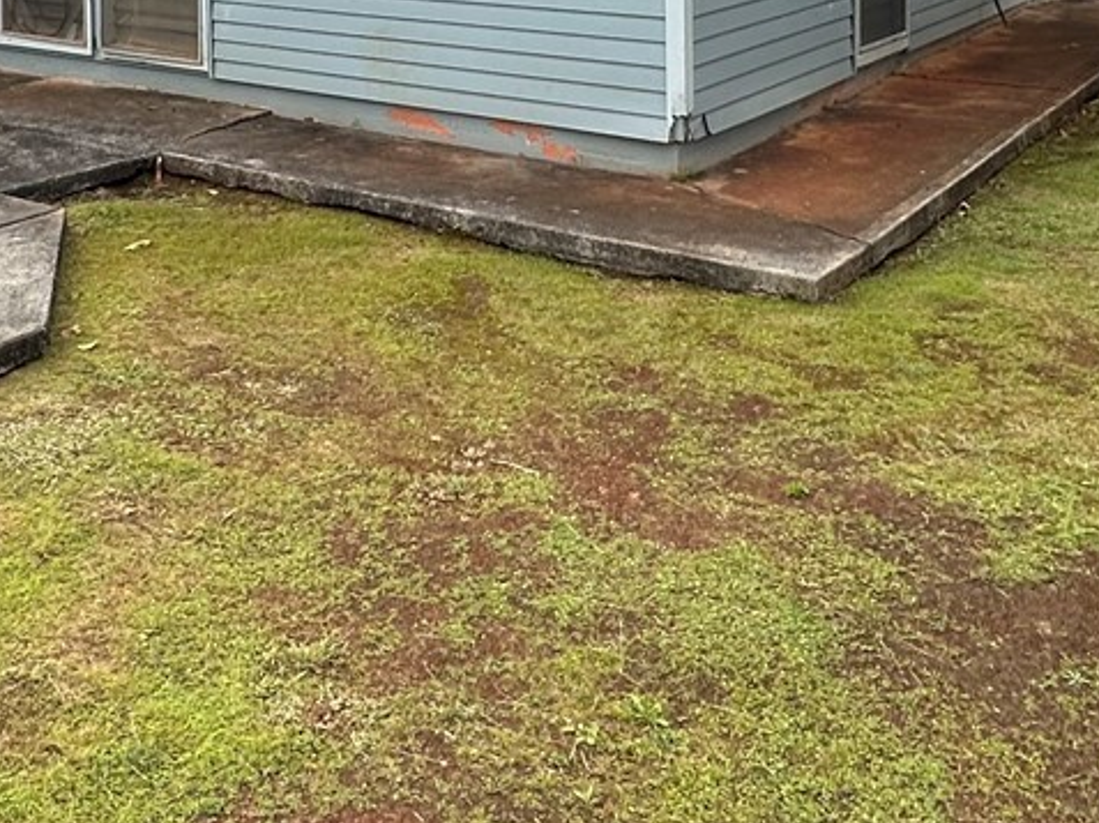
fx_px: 1491
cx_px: 281
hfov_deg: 39.4
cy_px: -143
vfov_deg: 27.4
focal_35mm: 47
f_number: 2.2
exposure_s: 1/1114
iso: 40
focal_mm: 2.22
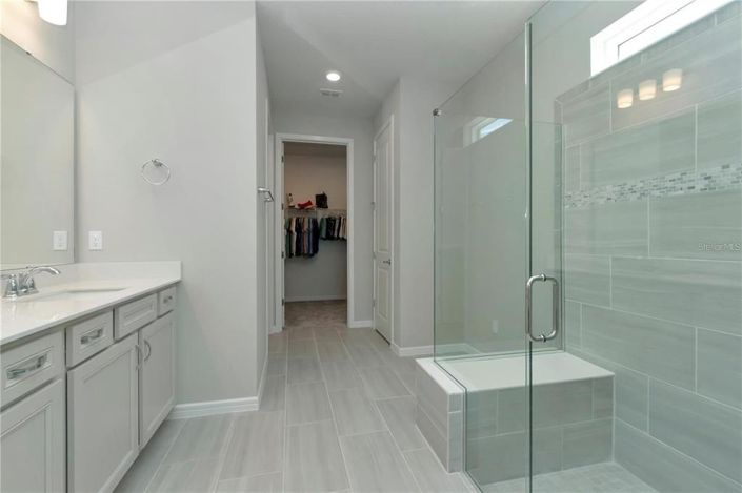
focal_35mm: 15
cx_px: 371
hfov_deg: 100.4
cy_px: 246
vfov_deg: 77.2
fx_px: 309
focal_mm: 10
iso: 800
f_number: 9
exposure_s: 1/200
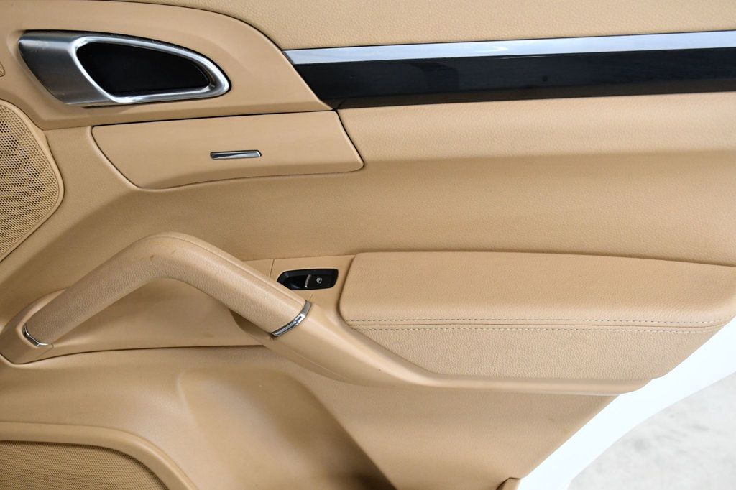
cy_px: 245
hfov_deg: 35.1
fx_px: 1165
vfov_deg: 23.8
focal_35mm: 57
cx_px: 368
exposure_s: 1/200
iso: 2500
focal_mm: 38
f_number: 7.1
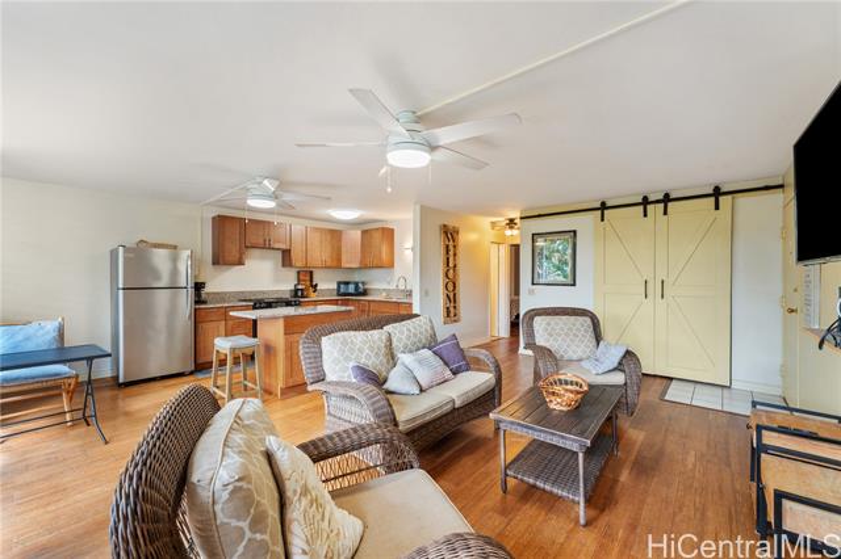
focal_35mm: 14
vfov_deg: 81.1
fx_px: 327
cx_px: 420
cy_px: 280
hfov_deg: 104.3
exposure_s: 1/10
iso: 400
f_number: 9
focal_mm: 14
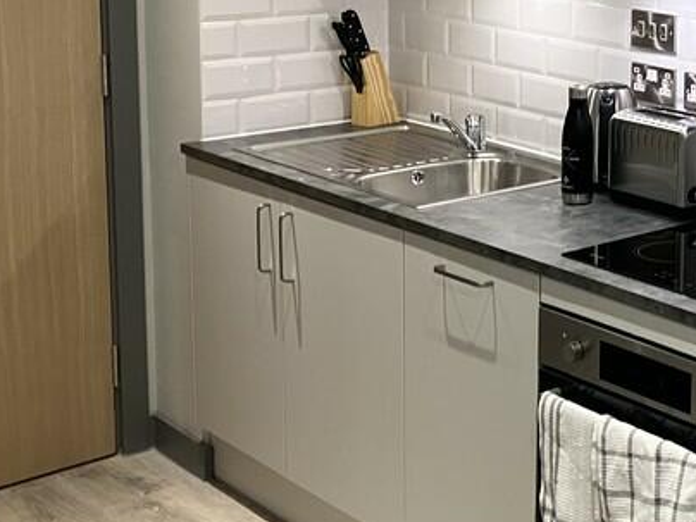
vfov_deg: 20.5
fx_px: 1428
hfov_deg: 25.0
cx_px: 806
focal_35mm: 71
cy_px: 93
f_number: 1.8
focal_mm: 3.99
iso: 125
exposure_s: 1/60
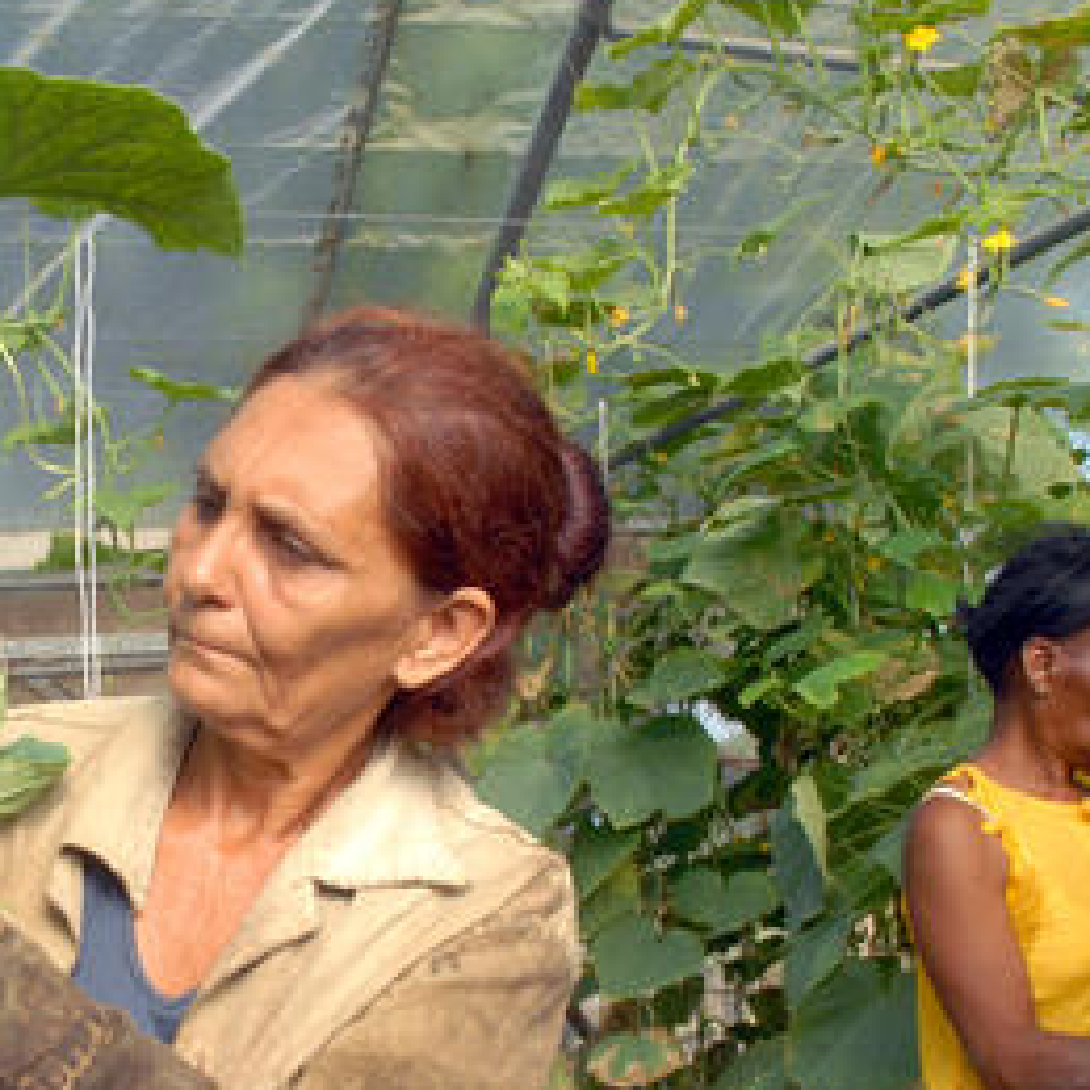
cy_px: 746
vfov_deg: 31.9
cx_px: 113
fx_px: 1888
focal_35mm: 53
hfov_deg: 30.8
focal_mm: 18
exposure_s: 1/80
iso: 200
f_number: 9
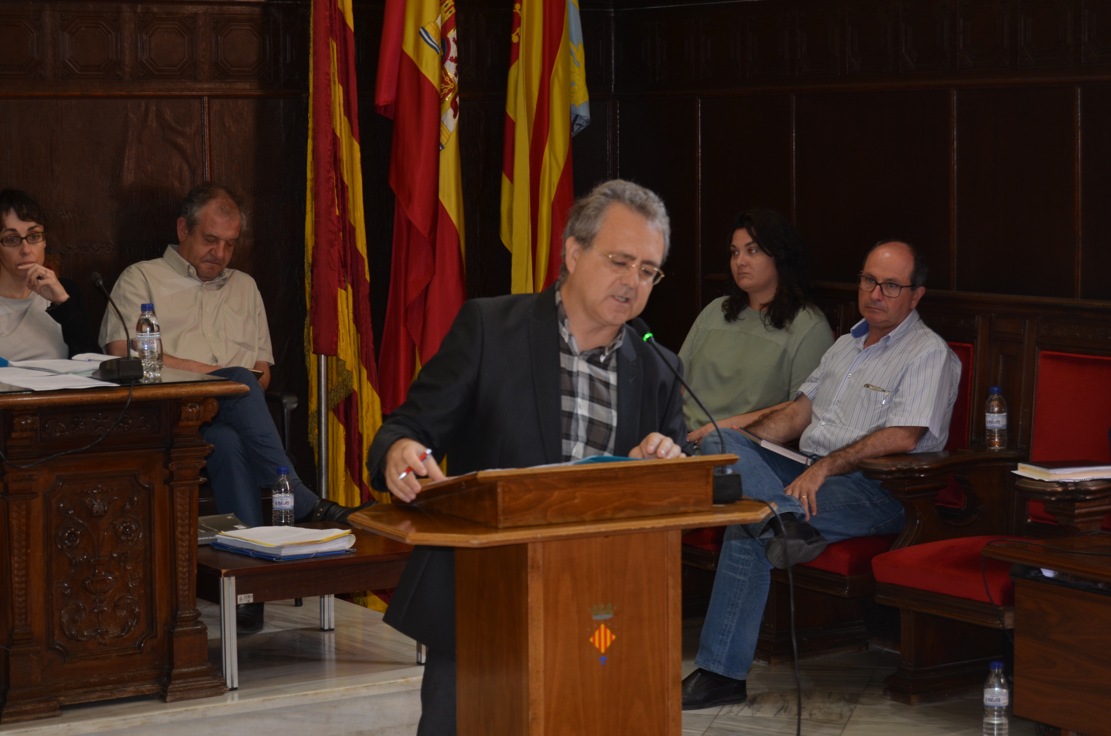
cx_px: 556
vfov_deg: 16.5
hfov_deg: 24.7
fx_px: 2541
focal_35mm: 82
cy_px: 368
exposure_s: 1/25
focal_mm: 55
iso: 400
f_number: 5.6
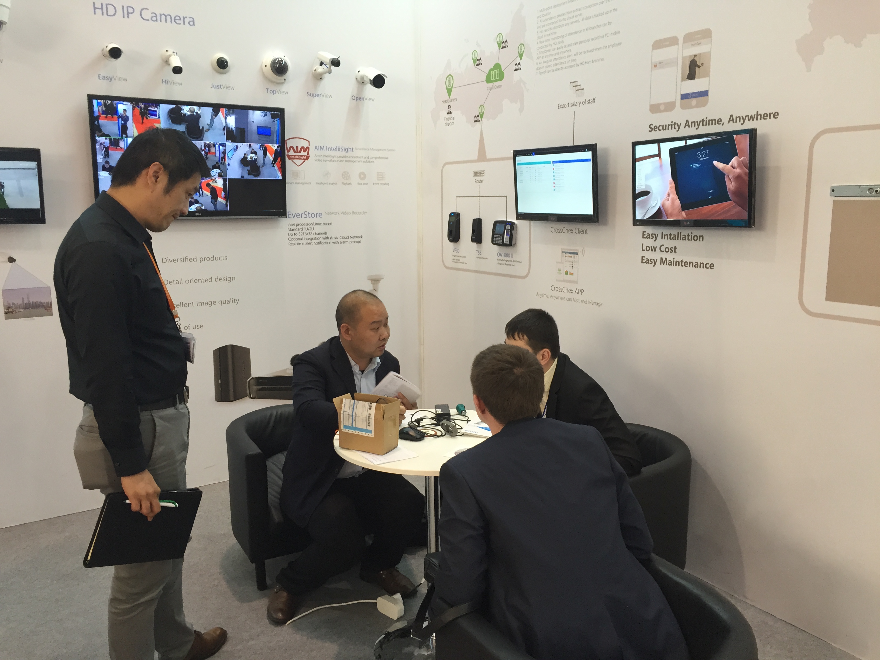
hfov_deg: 61.7
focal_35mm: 29
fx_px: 737
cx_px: 440
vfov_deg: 48.2
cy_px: 330
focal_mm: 4.15
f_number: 2.2
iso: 64
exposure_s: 1/30
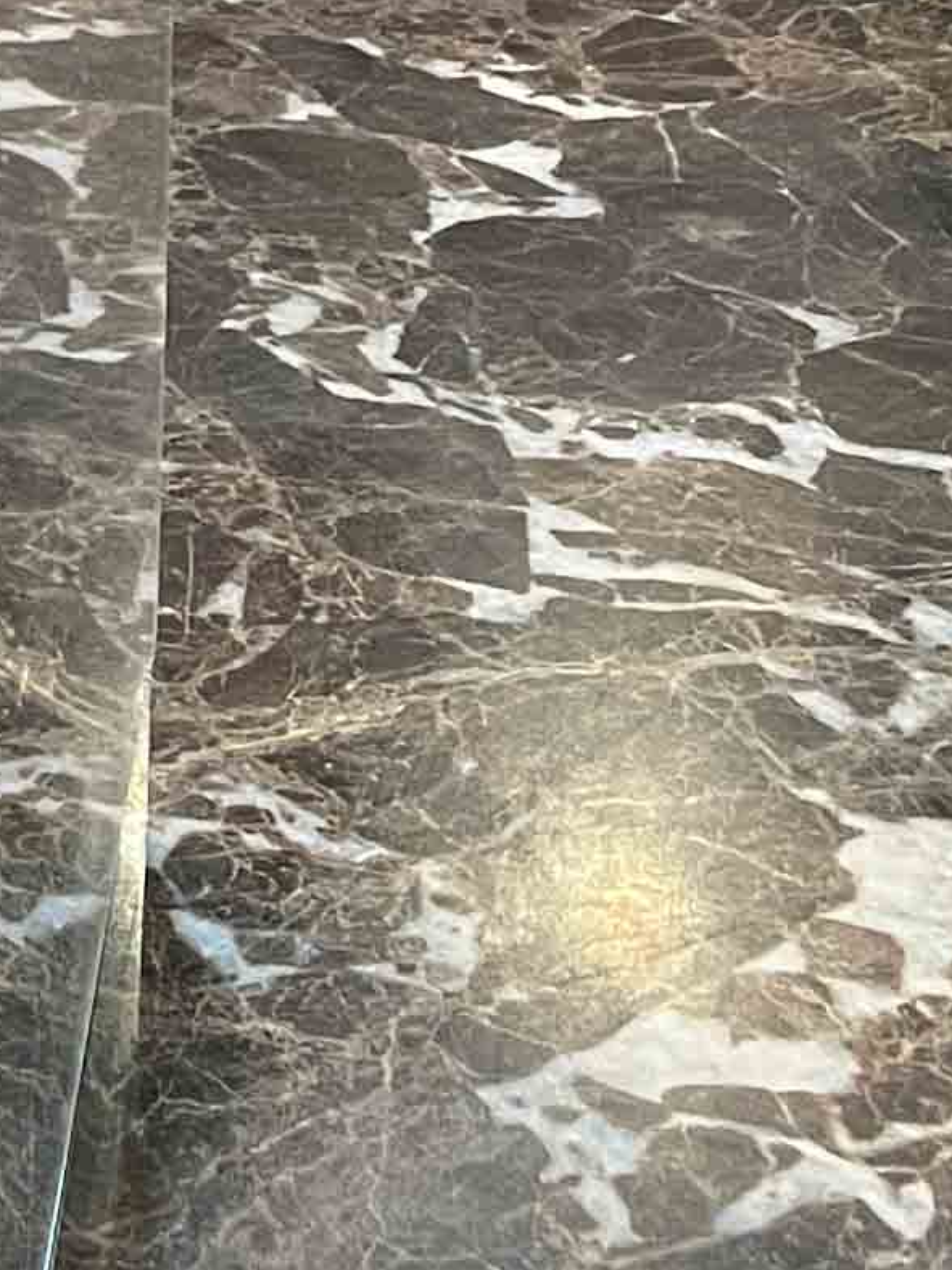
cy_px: -1022
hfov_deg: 10.1
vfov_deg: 13.3
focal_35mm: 133
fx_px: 4877
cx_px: -1107
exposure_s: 1/60
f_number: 1.6
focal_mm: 4.2
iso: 160
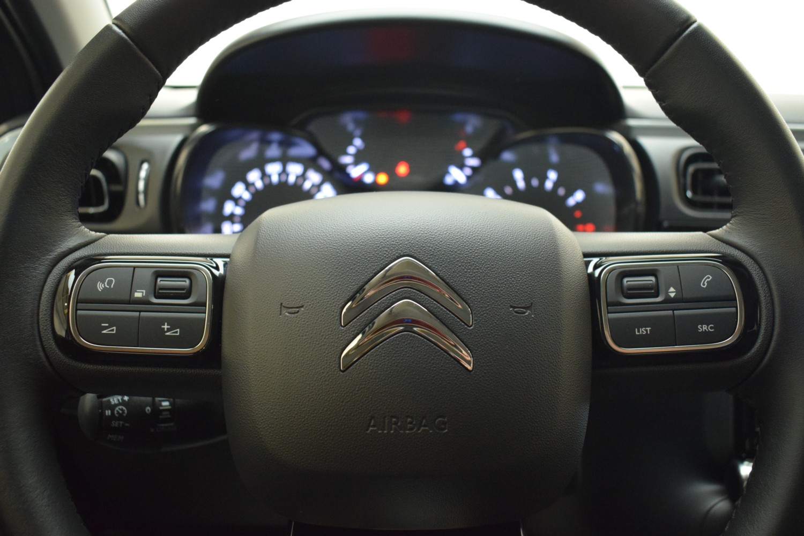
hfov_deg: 55.1
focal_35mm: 34
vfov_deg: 38.4
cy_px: 268
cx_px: 402
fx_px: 770
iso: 2800
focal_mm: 23
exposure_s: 1/60
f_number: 3.8
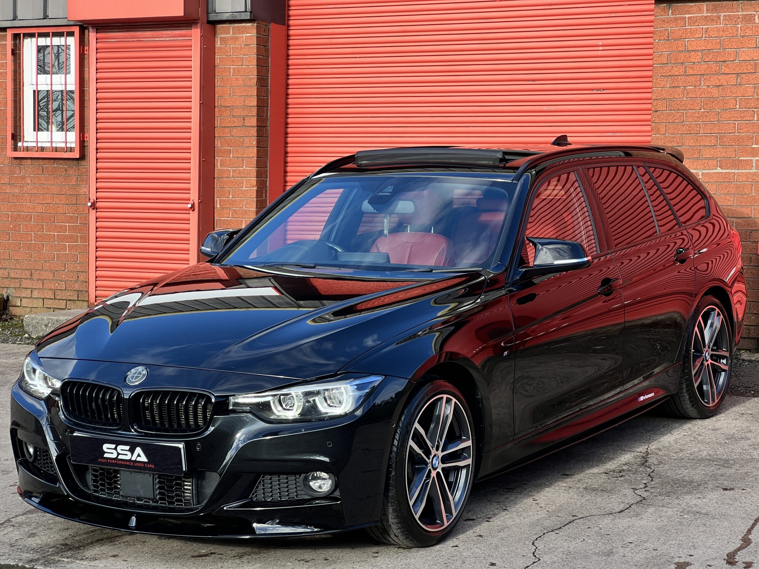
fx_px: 1688
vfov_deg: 19.1
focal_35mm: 77
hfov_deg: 25.3
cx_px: 380
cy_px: 284
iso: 32
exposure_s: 1/148
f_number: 2.8
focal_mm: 9
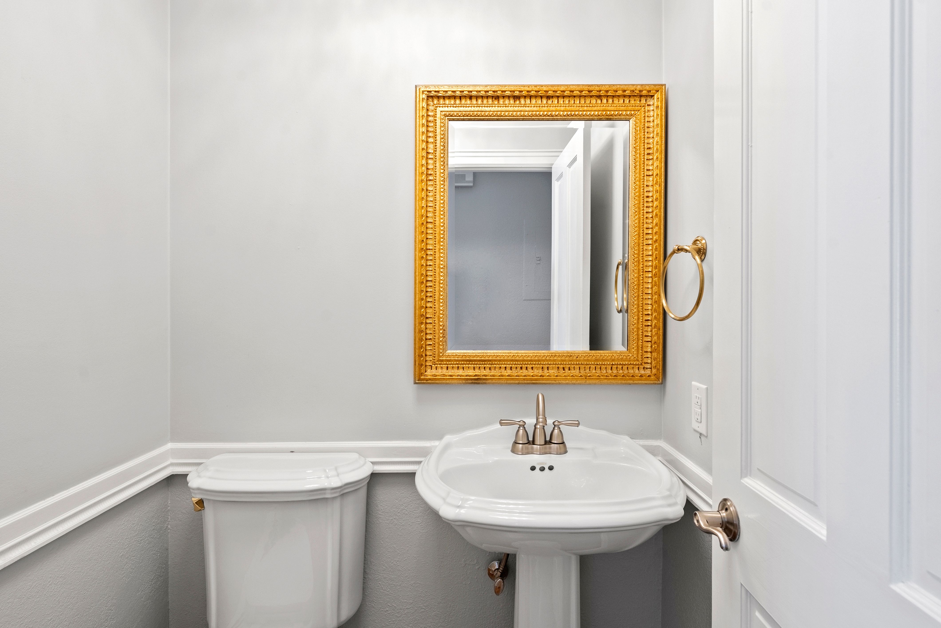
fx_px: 471
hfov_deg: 90.0
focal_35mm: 18
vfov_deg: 67.5
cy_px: 314
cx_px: 470
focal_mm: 18
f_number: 8
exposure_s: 1/15
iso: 640
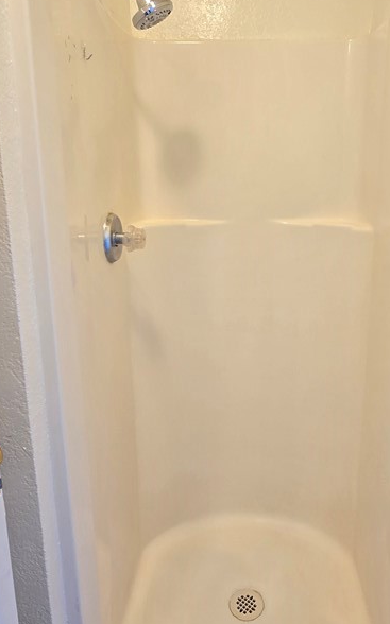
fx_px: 409
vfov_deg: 74.5
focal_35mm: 24
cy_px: 273
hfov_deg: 50.6
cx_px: 241
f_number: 2.2
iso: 160
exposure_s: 1/60
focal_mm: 2.2
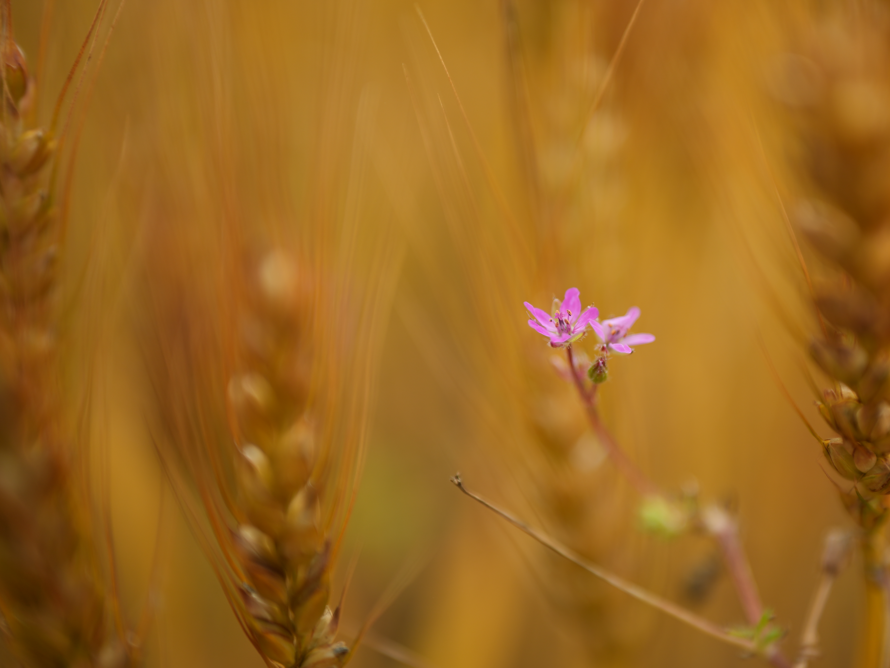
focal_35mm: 54
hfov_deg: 35.4
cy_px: 330
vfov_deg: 27.0
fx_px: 1388
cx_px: 539
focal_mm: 45
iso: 100
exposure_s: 1/1600
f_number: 1.8
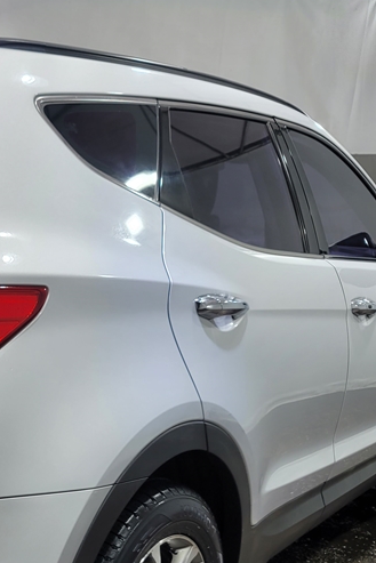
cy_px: 410
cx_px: -54
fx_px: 845
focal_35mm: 54
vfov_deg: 36.2
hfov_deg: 23.3
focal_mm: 7
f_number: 1.8
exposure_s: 1/120
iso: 40
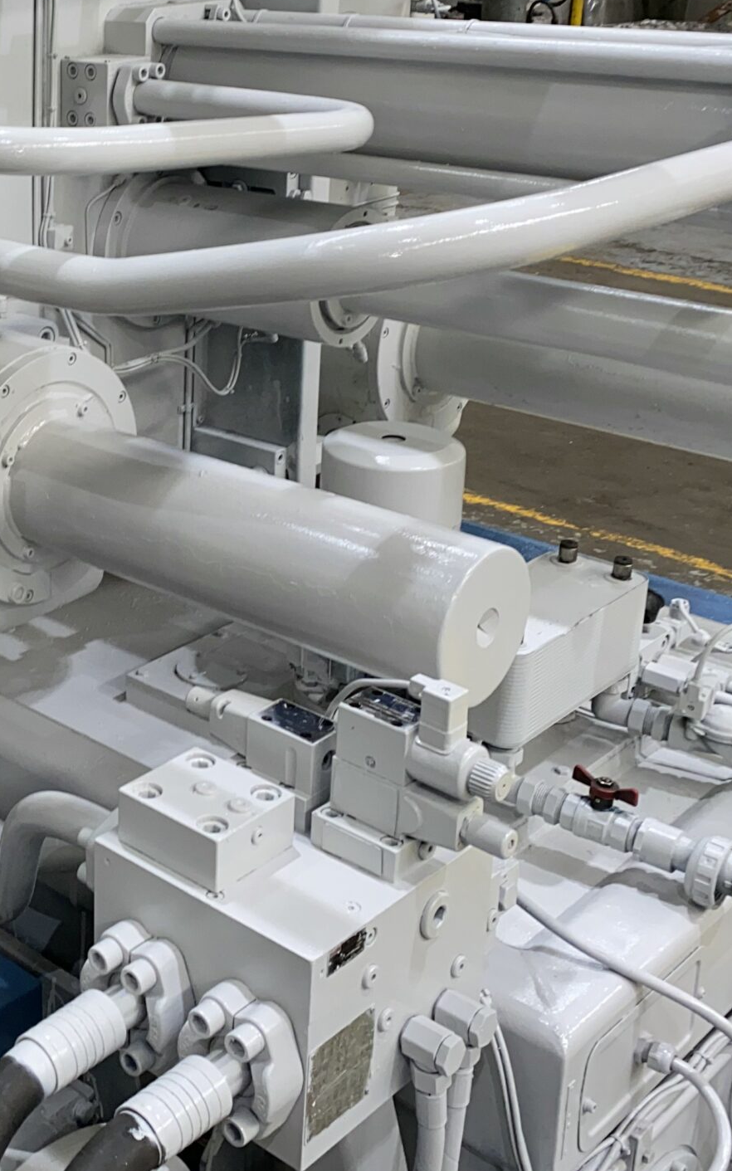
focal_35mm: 50
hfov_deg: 24.0
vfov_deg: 39.8
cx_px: -95
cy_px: 386
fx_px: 1596
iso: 32
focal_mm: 4.25
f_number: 1.8
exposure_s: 1/63
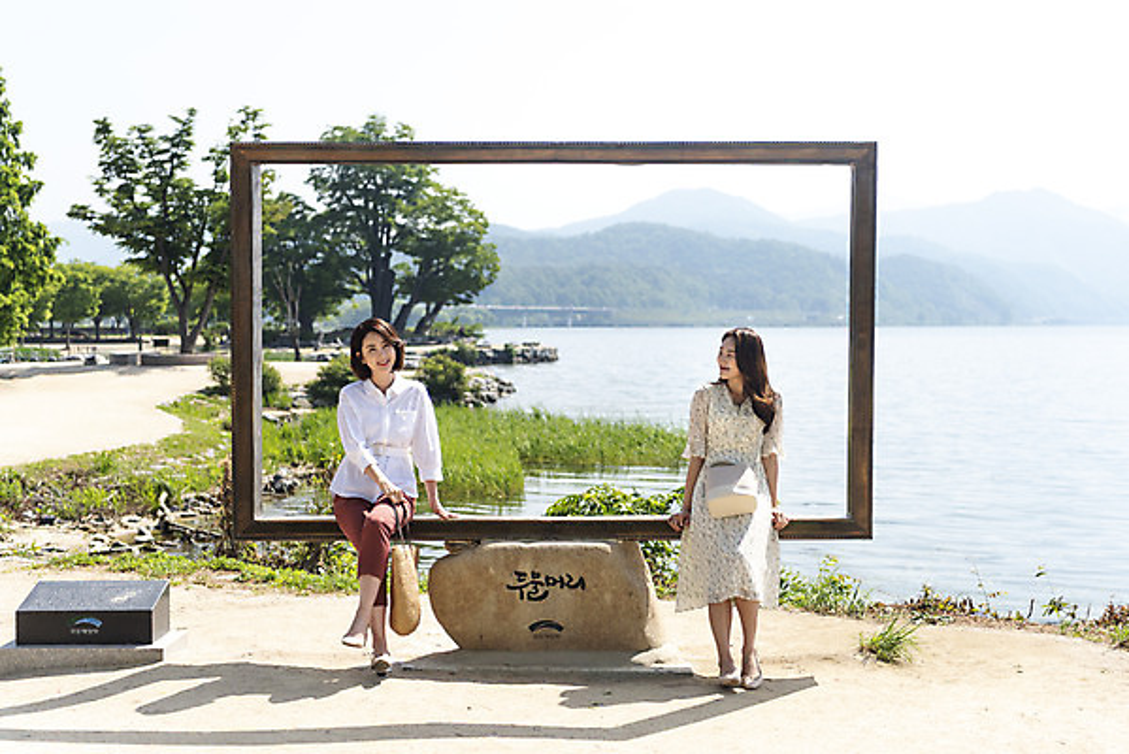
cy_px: 377
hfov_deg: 39.6
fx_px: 1569
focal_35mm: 50
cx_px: 564
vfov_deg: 27.0
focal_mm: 50
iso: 100
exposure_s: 1/3200
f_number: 2.8
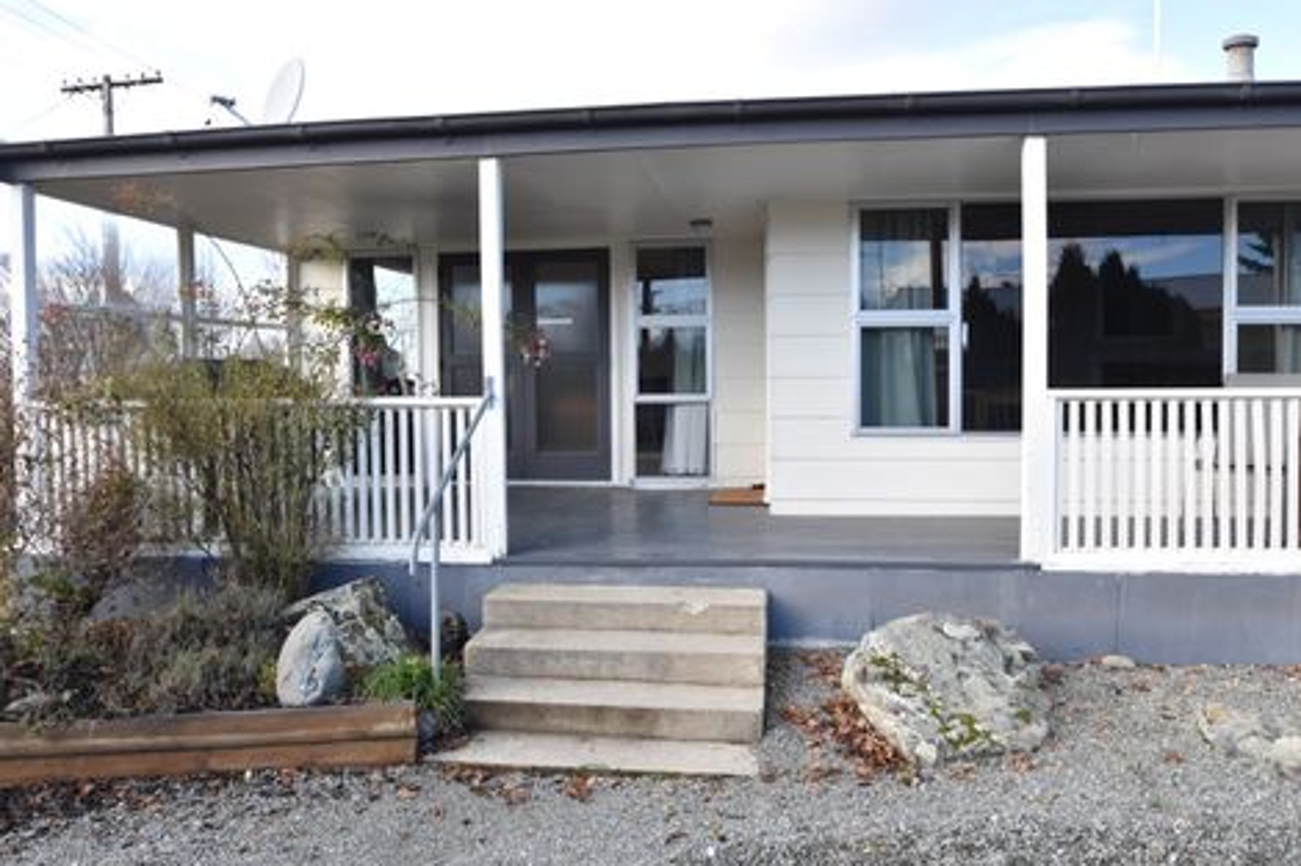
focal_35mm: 26
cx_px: 650
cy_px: 433
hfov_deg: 70.5
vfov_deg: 50.4
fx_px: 921
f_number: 8
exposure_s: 1/250
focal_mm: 17
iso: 400
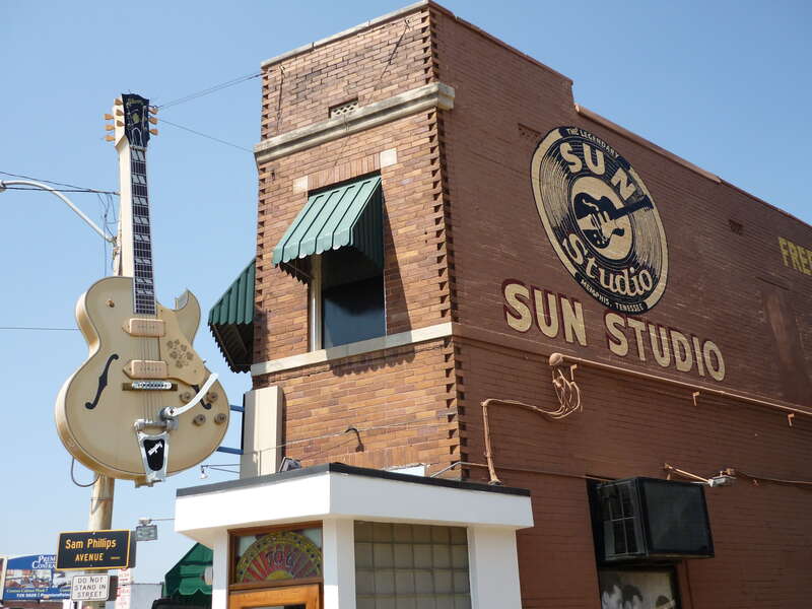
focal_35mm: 33
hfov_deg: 55.4
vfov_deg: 42.9
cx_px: 406
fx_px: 774
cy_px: 304
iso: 80
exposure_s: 1/1000
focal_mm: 5.5
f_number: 2.8
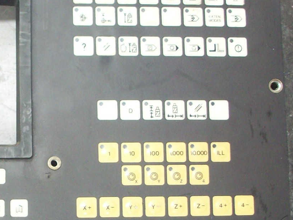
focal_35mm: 85
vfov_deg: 17.3
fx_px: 719
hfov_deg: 22.4
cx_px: 21
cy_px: 166
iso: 91
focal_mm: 5.7
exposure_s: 1/30
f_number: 2.8
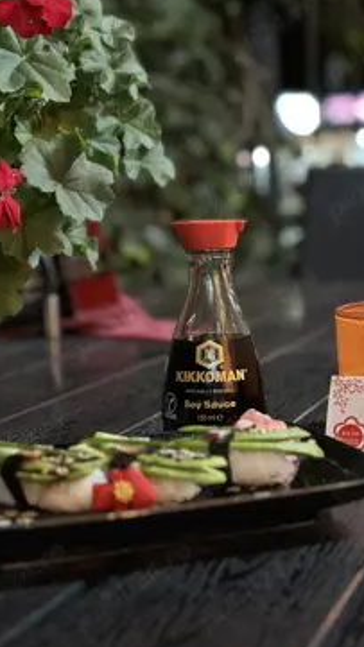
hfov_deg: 20.7
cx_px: 195
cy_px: 342
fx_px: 995
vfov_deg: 36.0
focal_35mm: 58
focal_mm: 6.86
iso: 1000
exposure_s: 1/29
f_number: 1.78
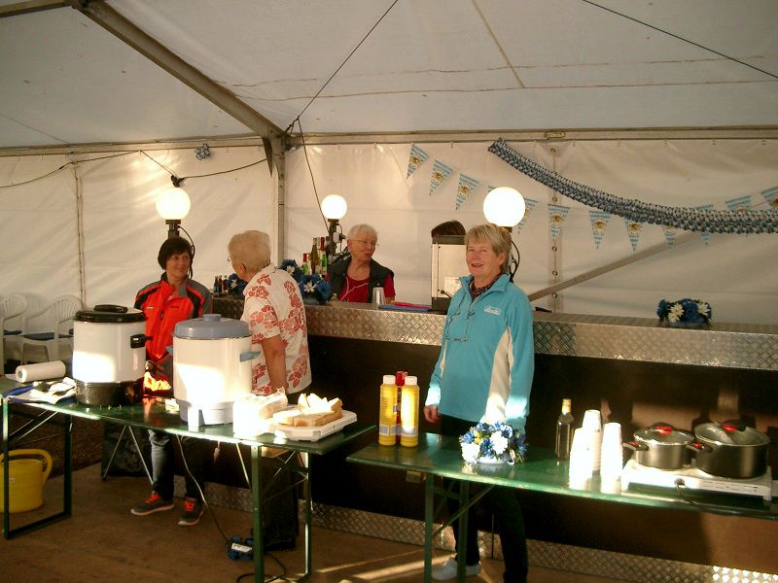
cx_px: 389
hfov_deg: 50.1
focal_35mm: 37
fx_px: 832
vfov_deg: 38.7
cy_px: 292
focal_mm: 7.6
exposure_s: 1/200
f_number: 2.6
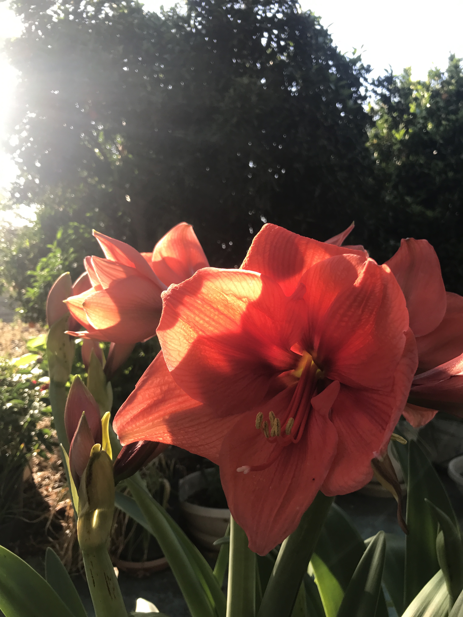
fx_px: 499
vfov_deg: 63.4
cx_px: 232
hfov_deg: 49.7
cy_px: 308
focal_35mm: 28
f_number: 1.8
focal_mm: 3.99
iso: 20
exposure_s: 1/223
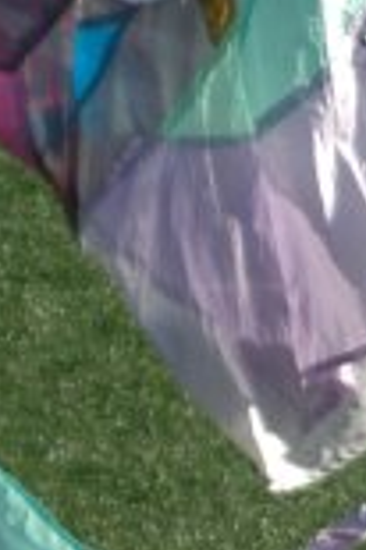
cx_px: 52
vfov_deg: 0.9
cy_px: 369
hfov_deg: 0.6
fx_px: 35533
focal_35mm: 2325
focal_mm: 400
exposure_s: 1/640
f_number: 5.6
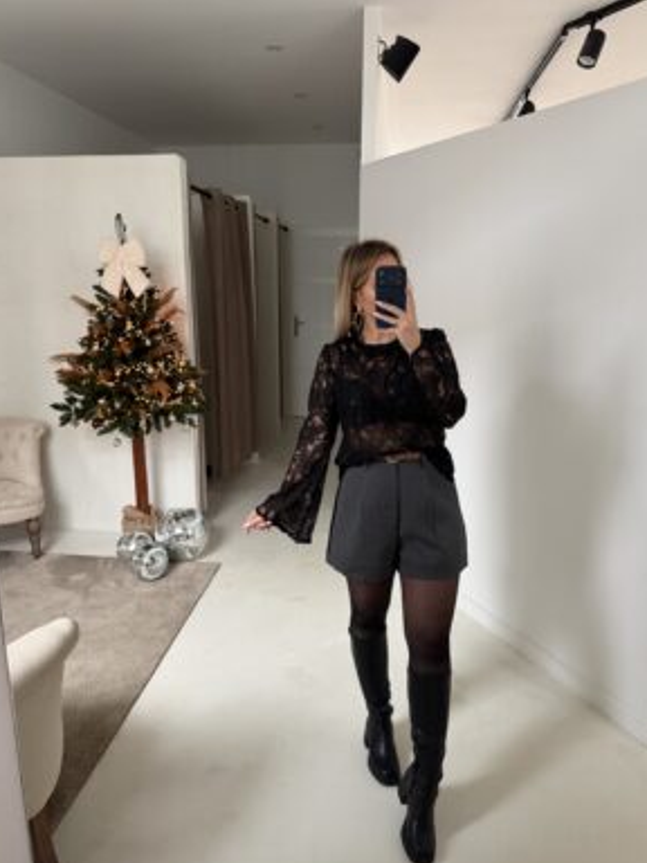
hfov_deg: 54.9
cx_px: 326
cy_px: 447
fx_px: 623
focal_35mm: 25
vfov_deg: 69.4
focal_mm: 6.76
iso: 500
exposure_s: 1/44
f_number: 1.78
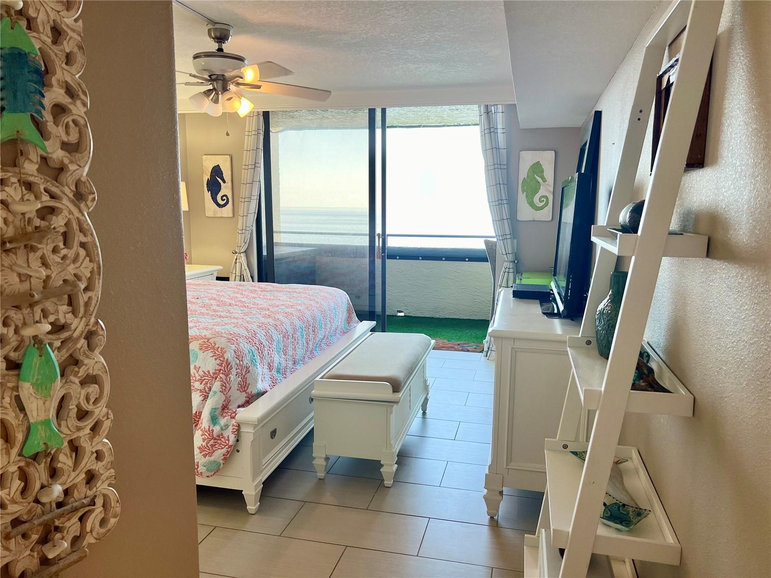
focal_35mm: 26
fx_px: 579
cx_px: 386
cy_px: 289
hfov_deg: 67.3
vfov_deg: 53.1
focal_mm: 5.7
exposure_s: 1/120
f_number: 1.5
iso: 100
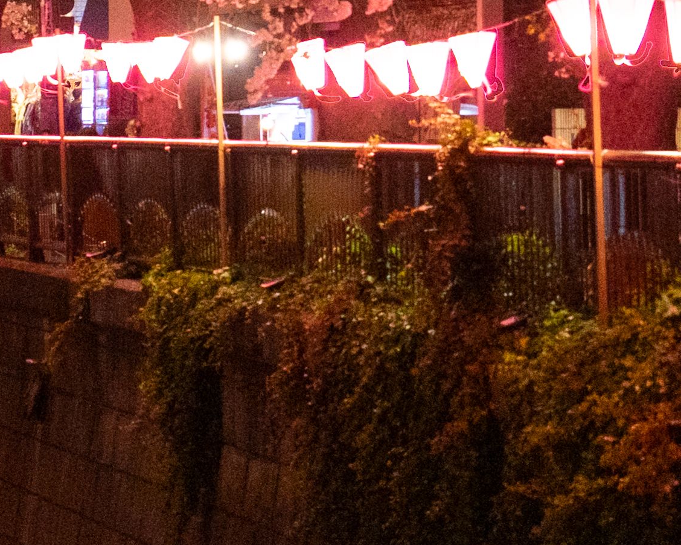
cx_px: -771
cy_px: 102
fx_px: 4677
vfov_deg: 6.7
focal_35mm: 232
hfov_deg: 7.9
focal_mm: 47
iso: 500
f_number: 3.5
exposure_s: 1/60
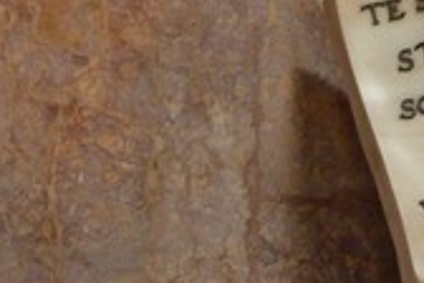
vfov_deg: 4.8
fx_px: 3392
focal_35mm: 288
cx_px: 636
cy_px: 283
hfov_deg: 7.0
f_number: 3.2
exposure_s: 1/30
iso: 200
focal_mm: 13.2
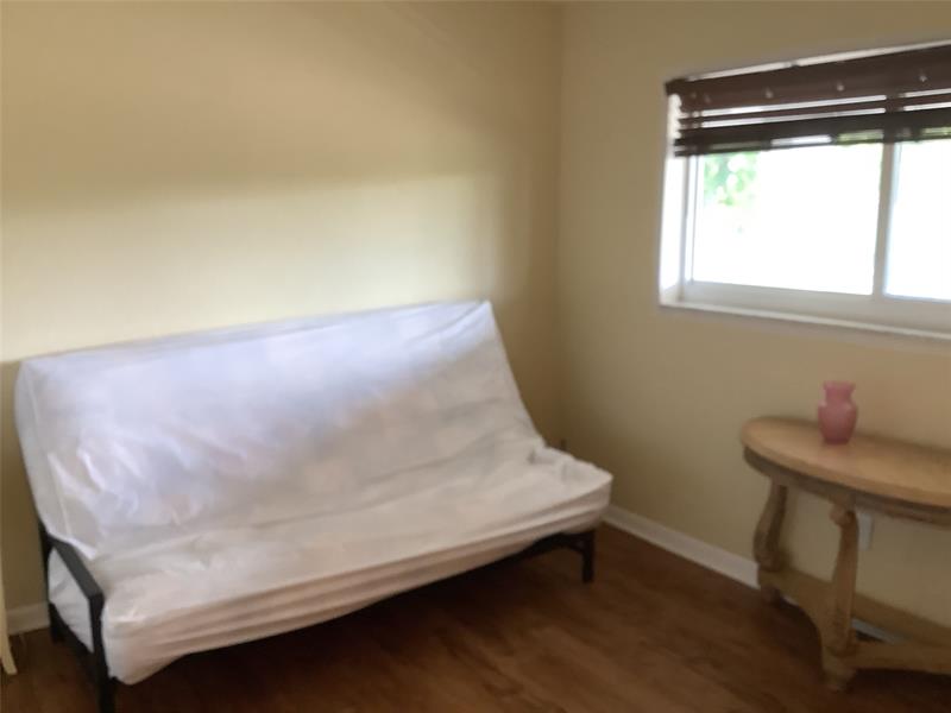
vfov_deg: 45.4
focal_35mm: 31
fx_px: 852
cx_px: 476
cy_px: 356
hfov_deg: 58.4
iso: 200
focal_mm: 3.3
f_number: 2.4
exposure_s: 1/50
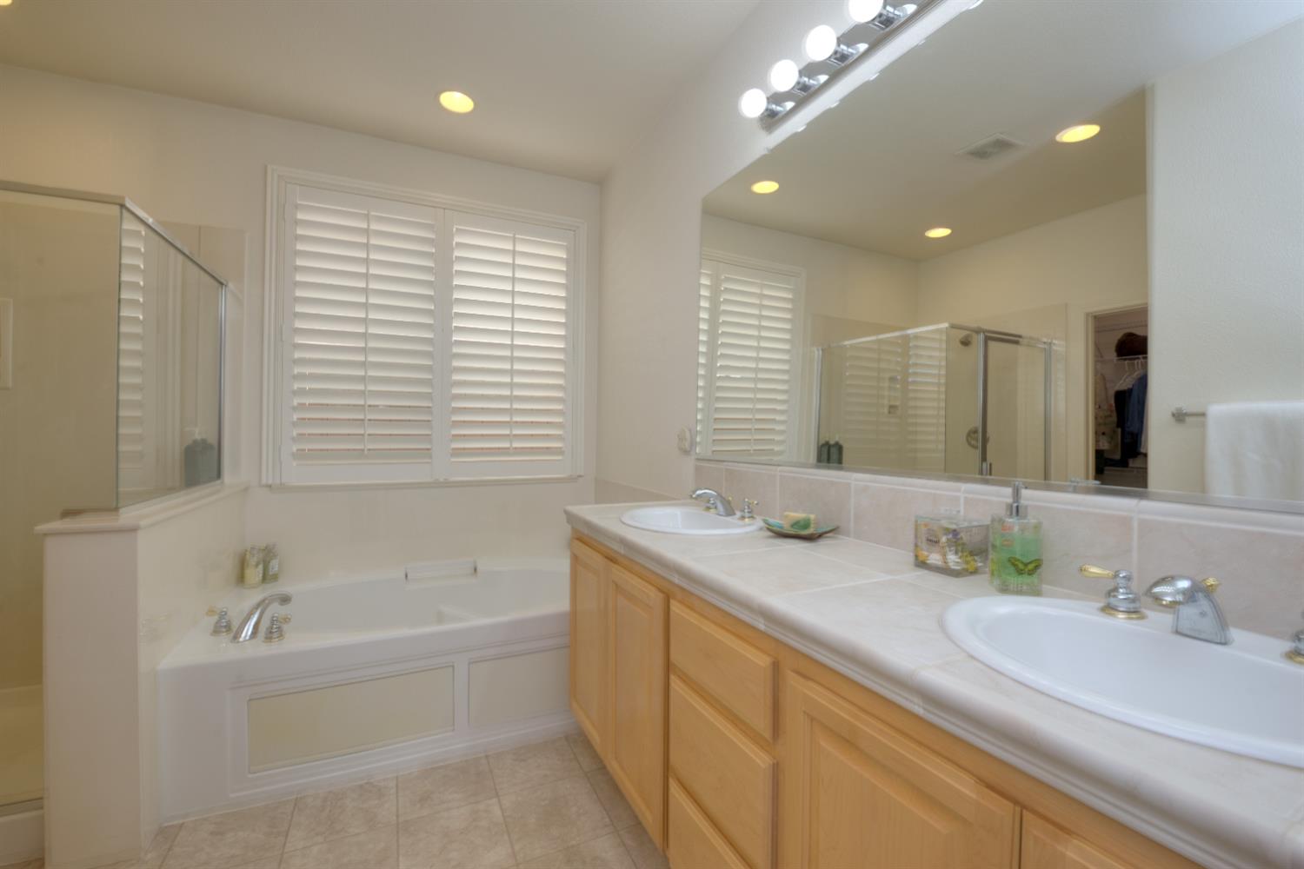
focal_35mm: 14
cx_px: 652
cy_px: 434
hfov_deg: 104.3
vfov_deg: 81.2
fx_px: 507
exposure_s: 1/40
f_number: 10
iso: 400
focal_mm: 14
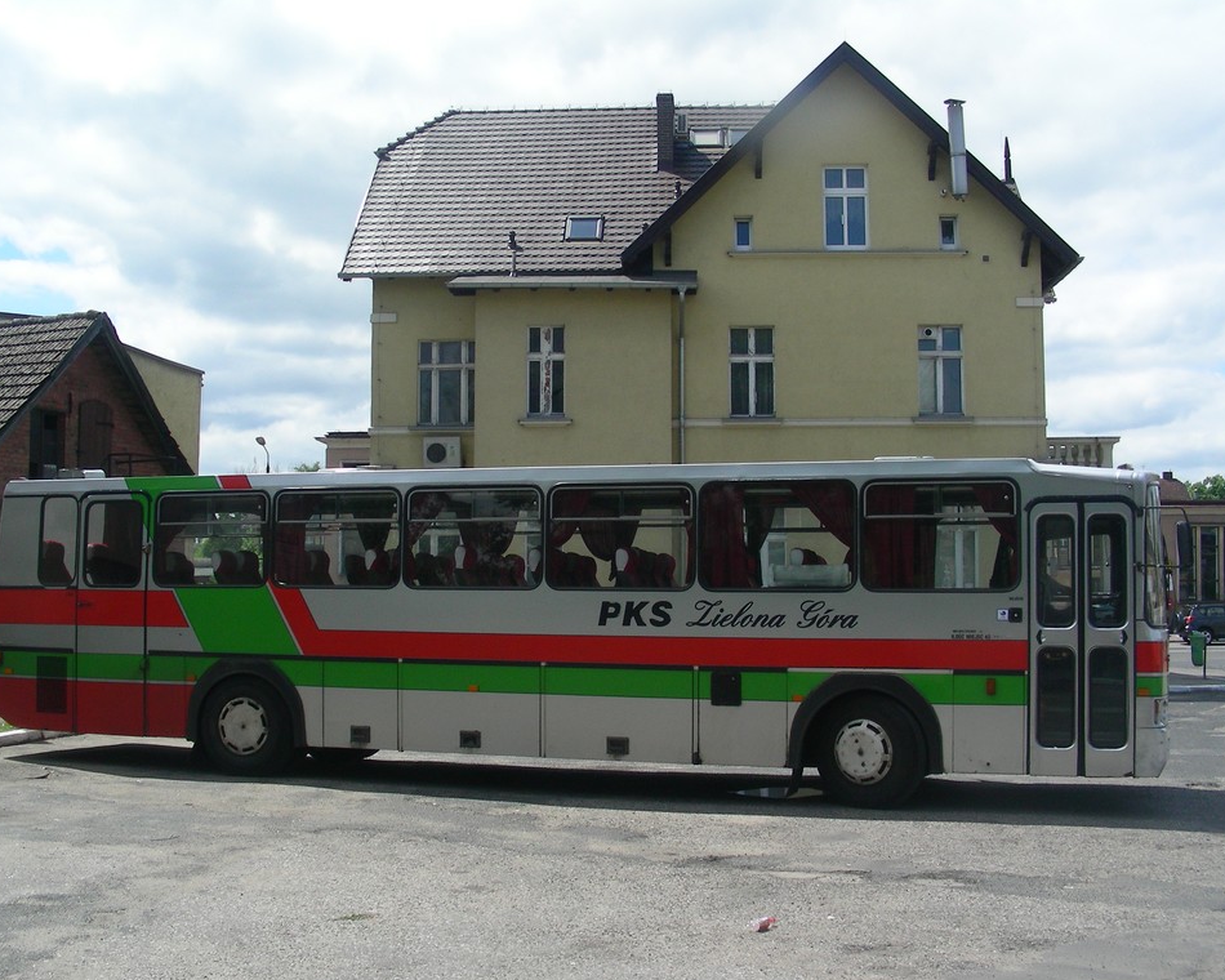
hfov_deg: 45.8
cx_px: 583
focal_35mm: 40
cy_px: 491
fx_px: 1450
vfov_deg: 37.3
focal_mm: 6.3
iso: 50
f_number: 4
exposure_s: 1/797
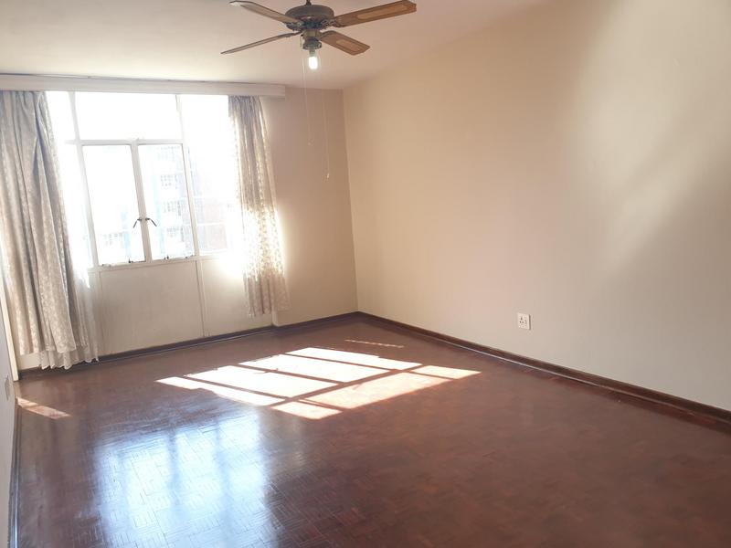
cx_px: 366
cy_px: 274
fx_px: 549
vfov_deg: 53.1
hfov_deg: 67.3
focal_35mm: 26
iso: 64
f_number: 2.4
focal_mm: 4.3
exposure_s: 1/100
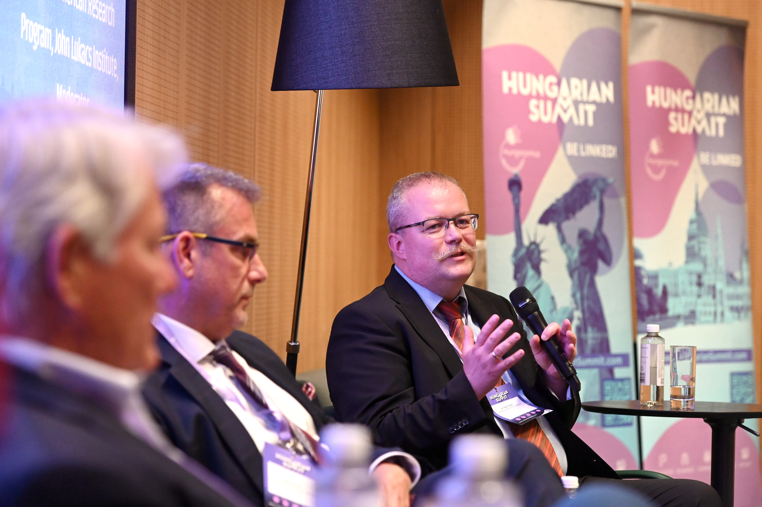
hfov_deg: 17.7
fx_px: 2454
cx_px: 381
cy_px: 254
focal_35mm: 116
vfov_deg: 11.8
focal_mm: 116
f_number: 4
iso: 6400
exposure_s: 1/160
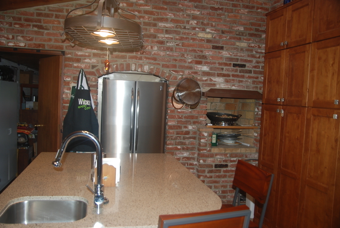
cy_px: 114
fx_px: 312
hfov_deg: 57.1
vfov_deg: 40.1
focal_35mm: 33
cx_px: 170
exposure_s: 1/60
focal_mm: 22
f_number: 3.8
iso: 200
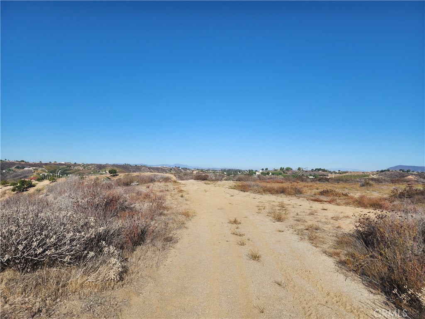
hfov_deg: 73.9
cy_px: 160
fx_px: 282
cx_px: 212
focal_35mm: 23
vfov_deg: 58.9
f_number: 1.8
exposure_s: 1/1567
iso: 12
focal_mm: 6.4
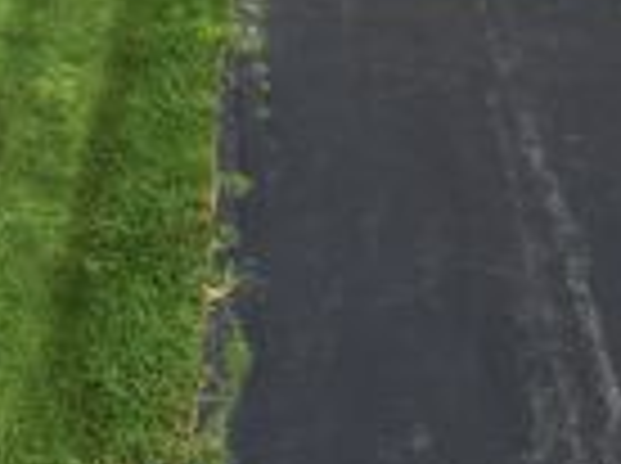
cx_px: -117
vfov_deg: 15.7
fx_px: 1558
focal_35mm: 87
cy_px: -209
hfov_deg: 21.1
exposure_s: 1/3200
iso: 130
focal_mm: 6.72
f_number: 1.7
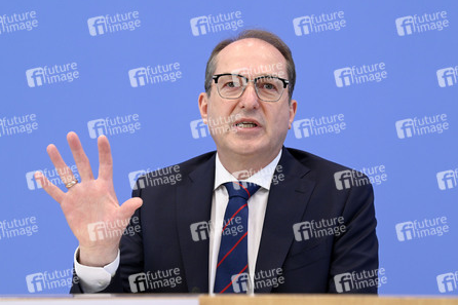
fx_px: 1259
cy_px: 152
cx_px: 231
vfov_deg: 13.8
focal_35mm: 99
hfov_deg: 20.6
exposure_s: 1/400
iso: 2500
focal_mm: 98
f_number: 5.6
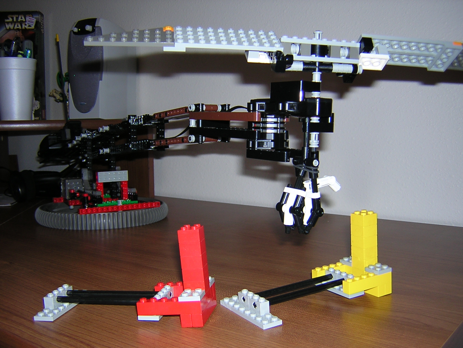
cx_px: 232
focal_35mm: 36
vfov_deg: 39.7
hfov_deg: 51.4
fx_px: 482
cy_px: 174
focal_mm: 4.7
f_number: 2.6
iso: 100
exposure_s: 1/60.1
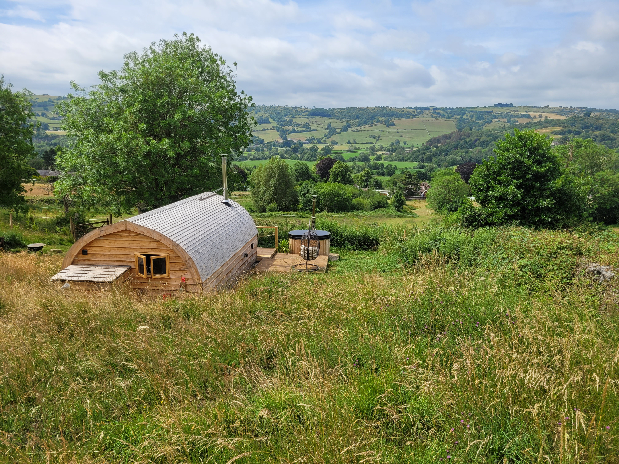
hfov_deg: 67.3
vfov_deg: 53.1
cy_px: 232
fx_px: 465
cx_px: 310
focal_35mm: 26
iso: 40
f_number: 1.8
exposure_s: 1/2586
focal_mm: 5.4
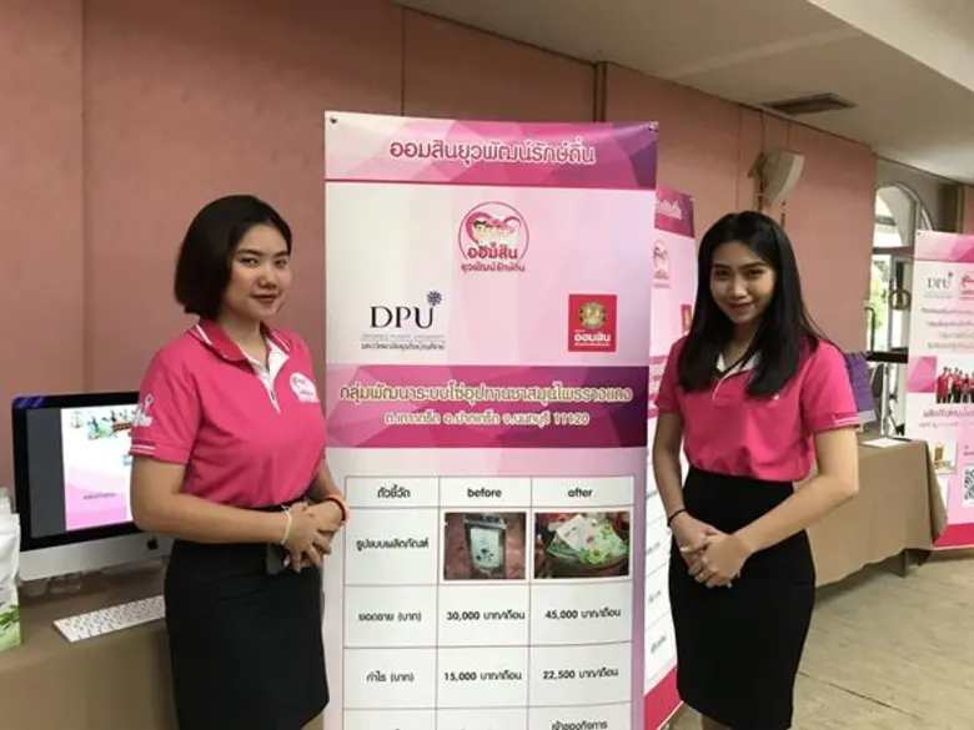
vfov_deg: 49.7
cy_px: 365
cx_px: 487
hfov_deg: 63.4
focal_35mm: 28
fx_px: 788
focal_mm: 3.99
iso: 40
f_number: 1.8
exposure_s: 1/20
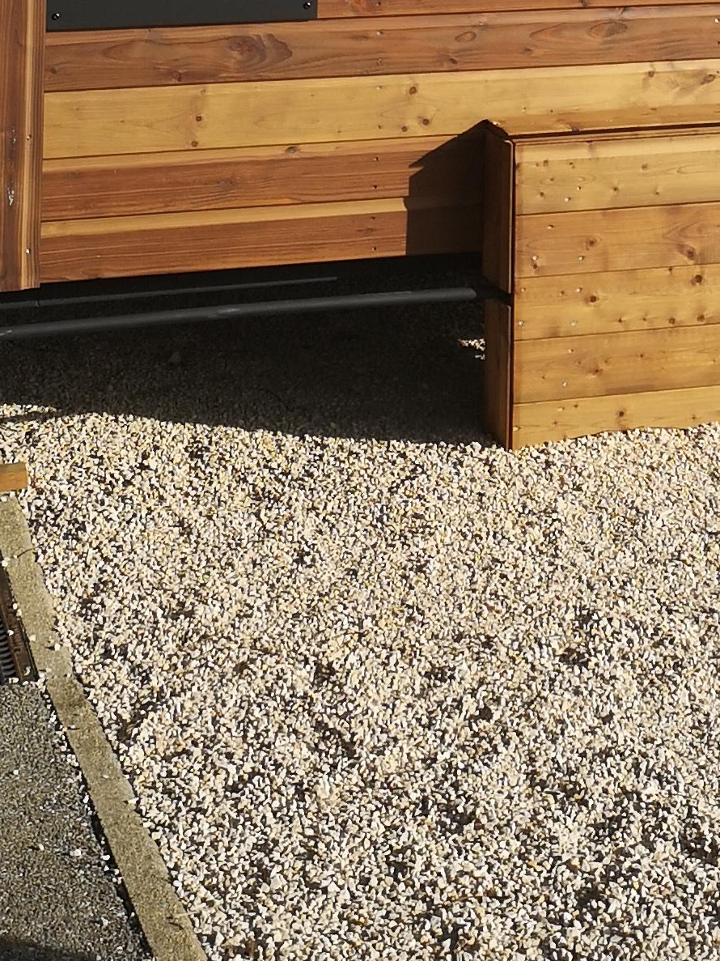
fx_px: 2302
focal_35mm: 83
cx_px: 397
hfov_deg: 17.8
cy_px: -487
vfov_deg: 20.2
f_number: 1.8
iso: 50
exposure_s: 1/1931
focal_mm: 5.58
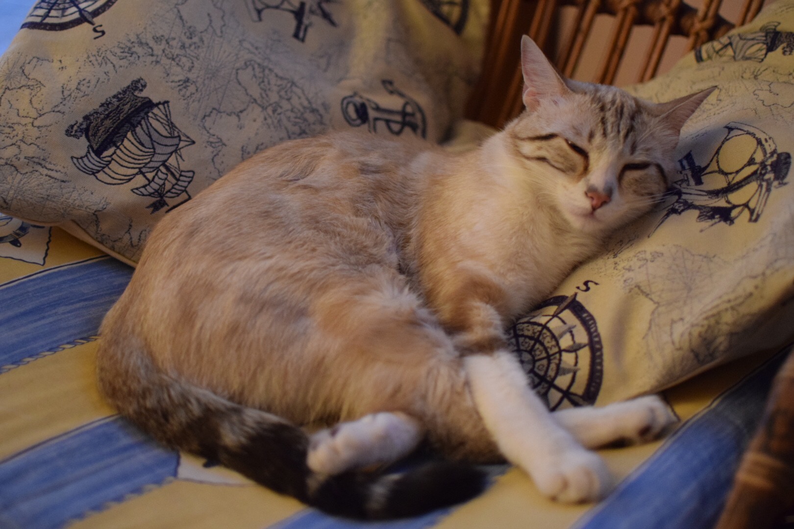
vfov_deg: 25.8
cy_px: 264
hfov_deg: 37.9
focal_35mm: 52
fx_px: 1158
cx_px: 397
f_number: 1.8
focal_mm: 35
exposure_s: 1/60
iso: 2800
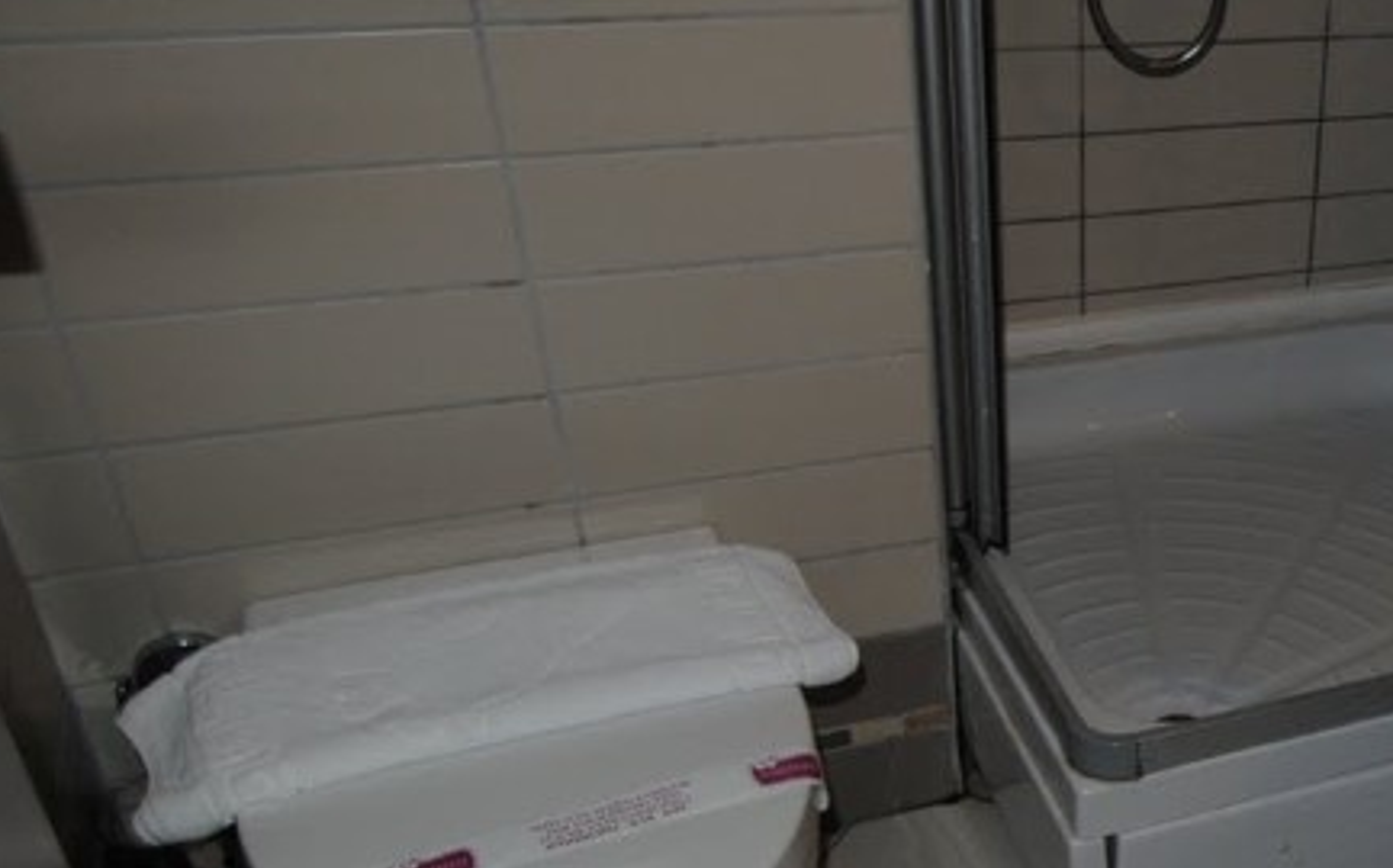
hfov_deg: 35.9
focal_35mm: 47
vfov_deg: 27.1
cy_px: 665
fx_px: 1771
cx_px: 1568
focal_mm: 11.5
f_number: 3.5
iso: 200
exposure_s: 1/60
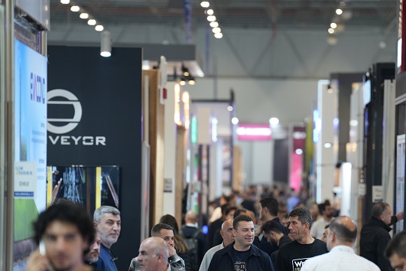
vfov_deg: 4.8
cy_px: 188
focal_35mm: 286
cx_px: 263
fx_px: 3225
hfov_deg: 7.2
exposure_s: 1/160
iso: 800
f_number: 3.5
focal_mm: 200
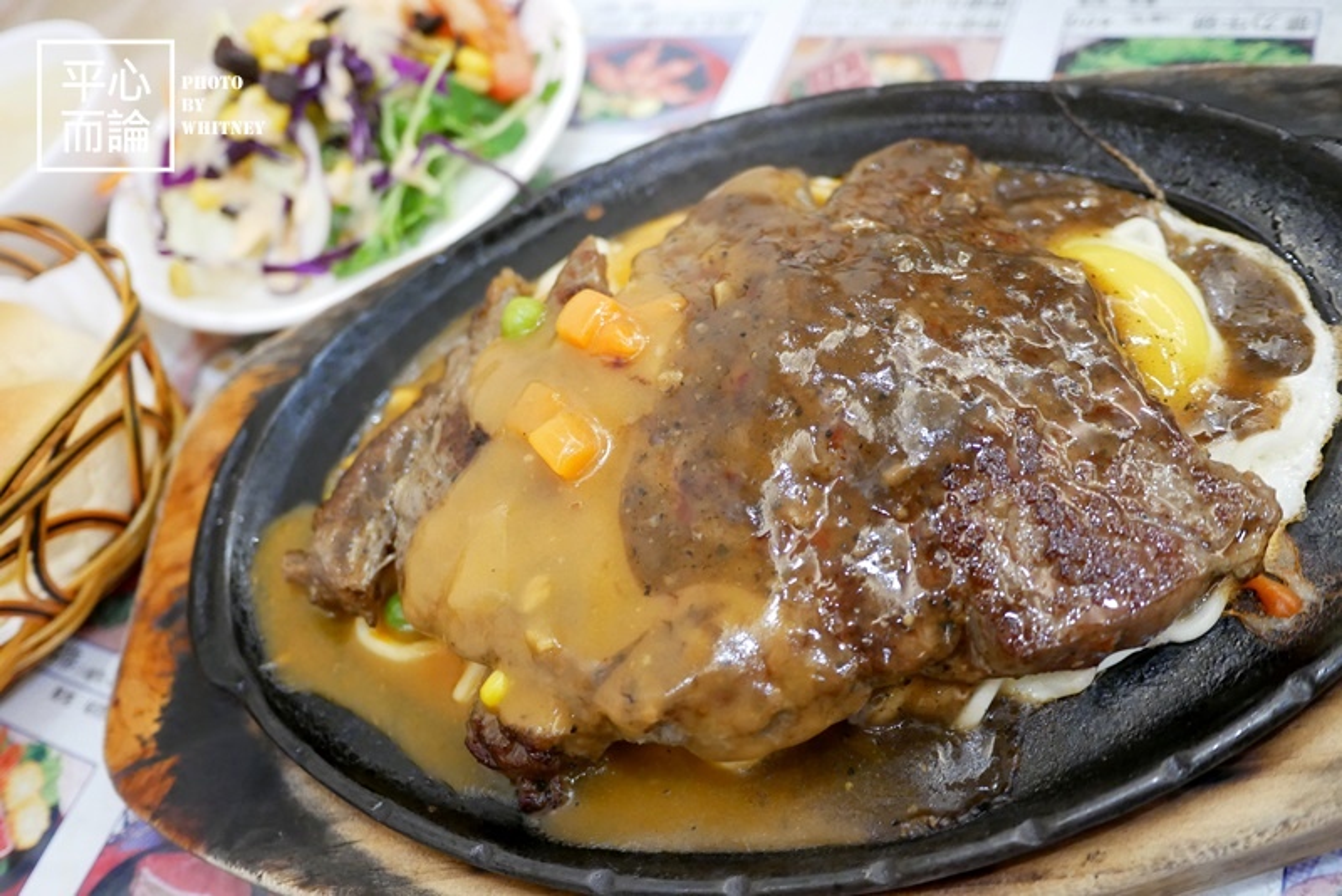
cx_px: 671
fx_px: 1081
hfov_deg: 63.6
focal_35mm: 29
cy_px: 448
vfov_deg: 45.0
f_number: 2.5
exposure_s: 1/60
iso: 1600
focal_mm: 14
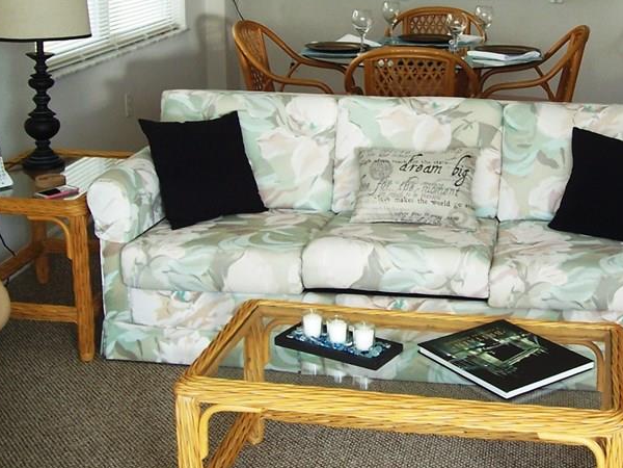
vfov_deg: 25.1
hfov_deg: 32.8
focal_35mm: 58
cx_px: 434
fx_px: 1044
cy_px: 158
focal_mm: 5.6
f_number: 2.7
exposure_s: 1/90
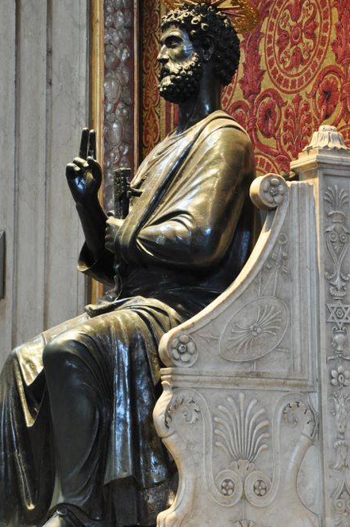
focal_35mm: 111
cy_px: 227
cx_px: 139
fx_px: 1623
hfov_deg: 12.3
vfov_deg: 18.4
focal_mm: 48
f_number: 5
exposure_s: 1/5
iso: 800
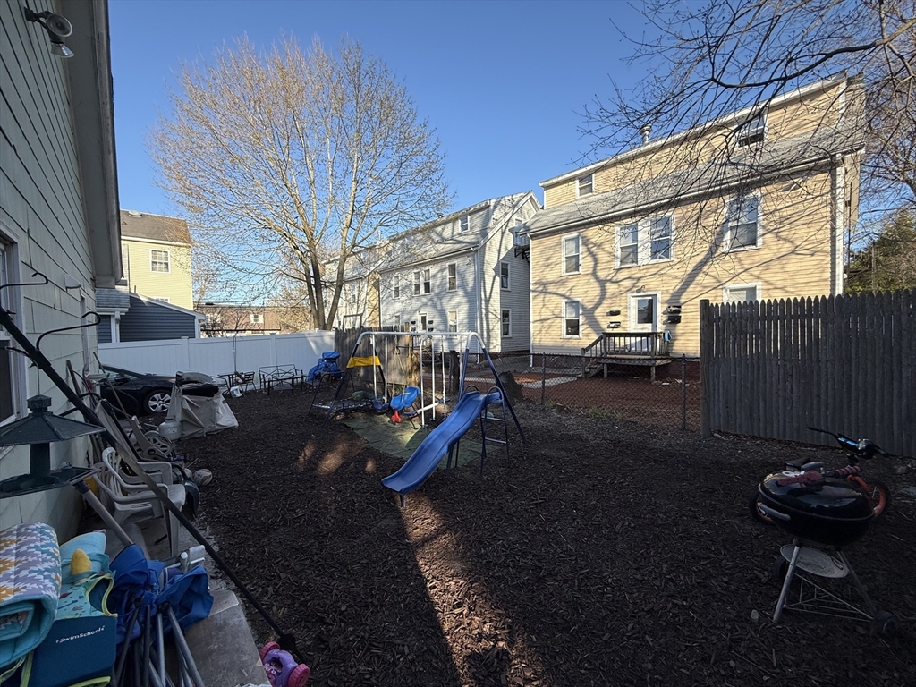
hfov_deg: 102.1
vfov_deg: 85.7
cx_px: 458
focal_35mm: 14
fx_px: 370
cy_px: 344
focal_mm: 2.22
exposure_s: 1/799
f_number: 2.2
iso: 50
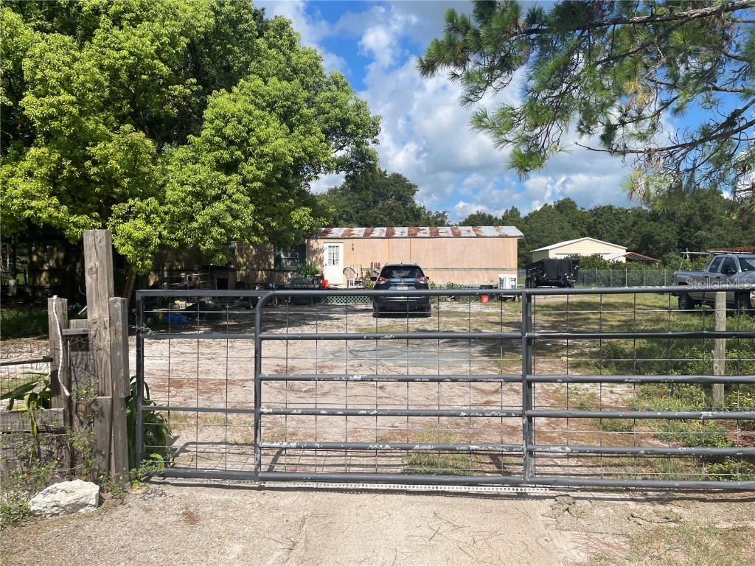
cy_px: 283
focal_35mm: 26
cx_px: 378
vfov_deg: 53.1
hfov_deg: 67.3
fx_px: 567
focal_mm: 4.2
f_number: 1.6
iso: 32
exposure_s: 1/4464
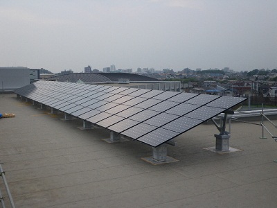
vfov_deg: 34.3
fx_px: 336
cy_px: 104
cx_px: 138
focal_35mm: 42
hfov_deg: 44.8
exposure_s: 1/200
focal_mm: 7.5
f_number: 4.2
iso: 50
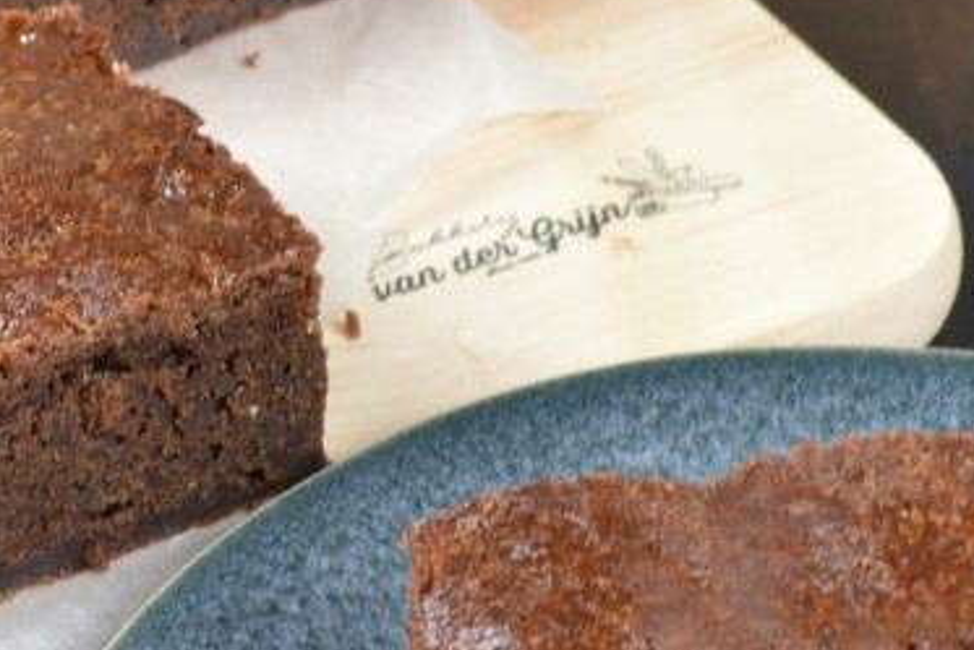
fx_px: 4520
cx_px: -85
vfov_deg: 8.2
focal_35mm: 167
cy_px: 420
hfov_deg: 12.1
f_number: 8
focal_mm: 36
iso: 100
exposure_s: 1/2
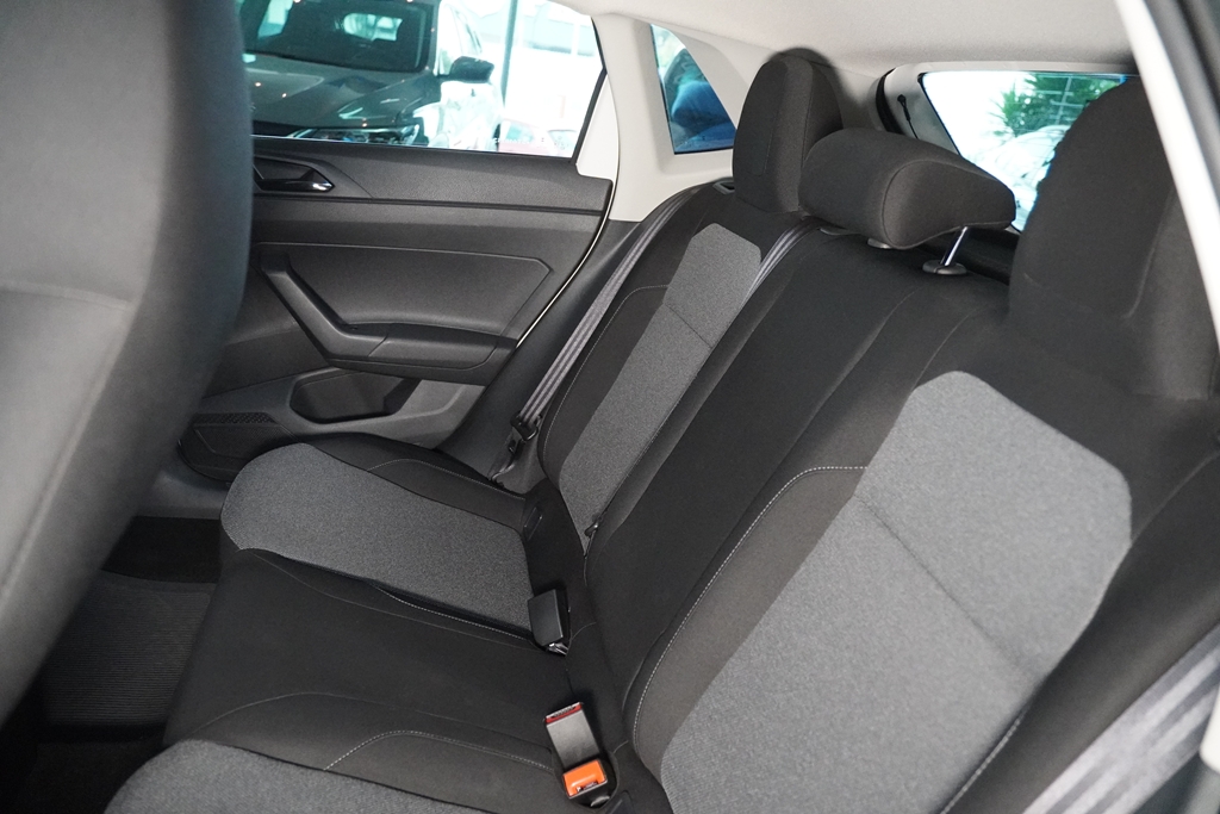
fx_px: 864
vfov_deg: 50.4
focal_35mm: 26
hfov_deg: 70.4
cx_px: 610
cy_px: 407
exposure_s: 1/160
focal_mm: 17
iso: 6400
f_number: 2.8
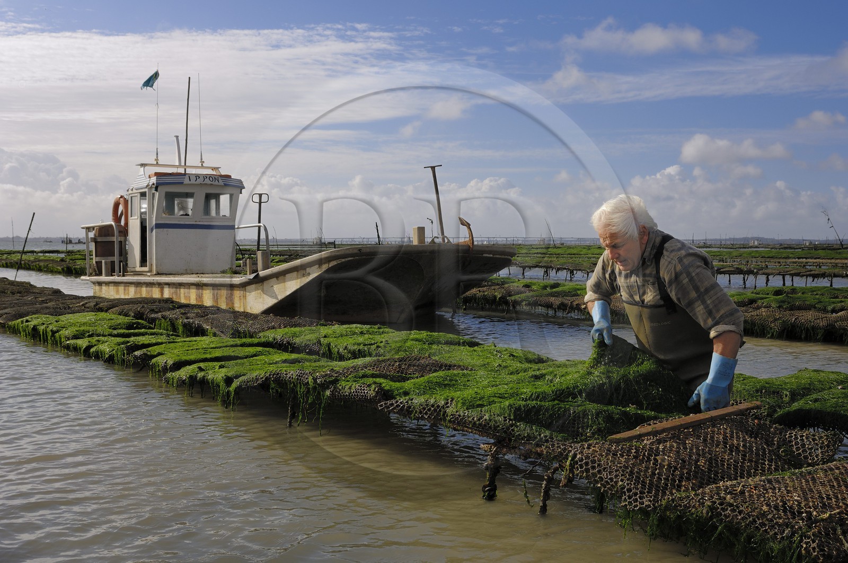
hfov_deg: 46.5
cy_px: 282
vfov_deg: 31.8
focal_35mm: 42
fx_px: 988
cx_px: 424
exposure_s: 1/160
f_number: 11
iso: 100
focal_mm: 28
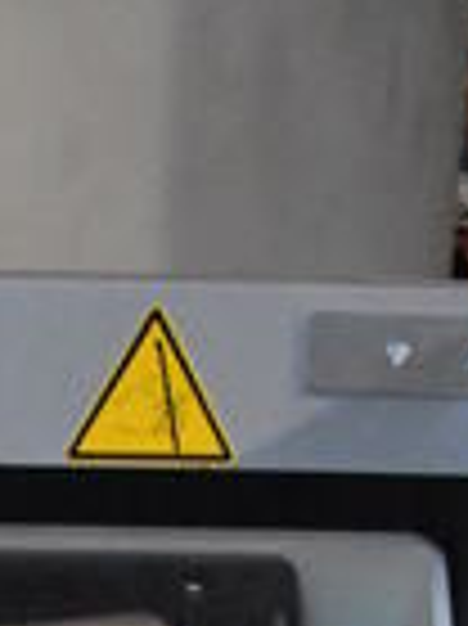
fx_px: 3087
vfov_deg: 9.5
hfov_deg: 8.5
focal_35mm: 171
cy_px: 1745
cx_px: -256
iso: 6400
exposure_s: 1/125
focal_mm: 18
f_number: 3.5
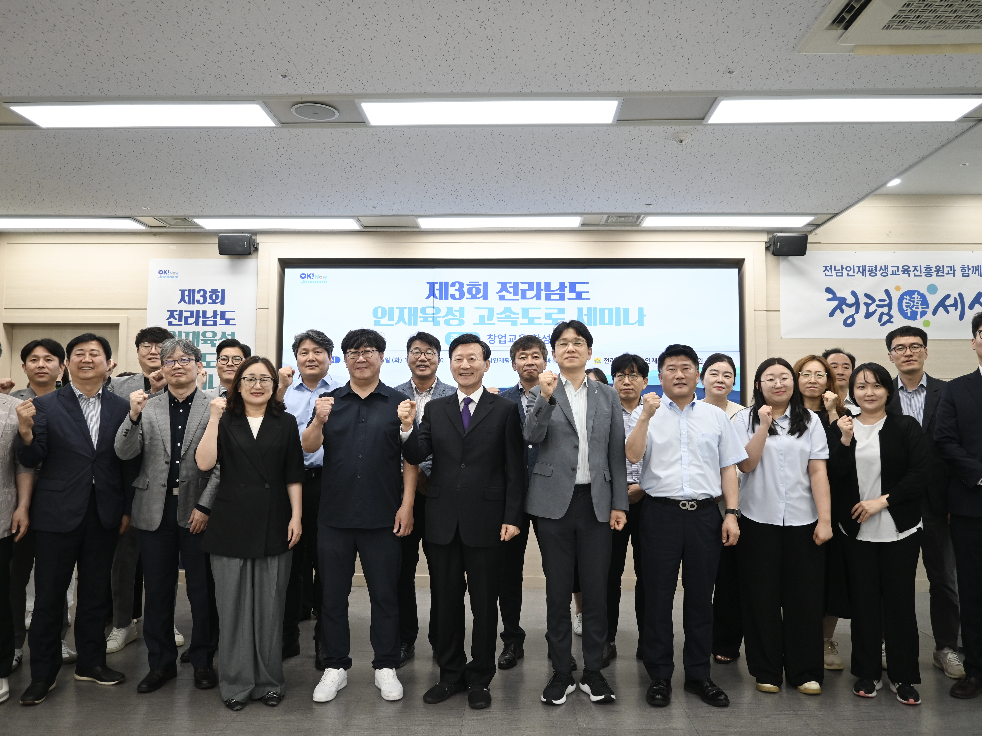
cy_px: 368
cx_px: 492
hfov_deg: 67.3
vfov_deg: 53.1
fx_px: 738
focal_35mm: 26
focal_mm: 16
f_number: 3.5
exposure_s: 1/160
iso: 400
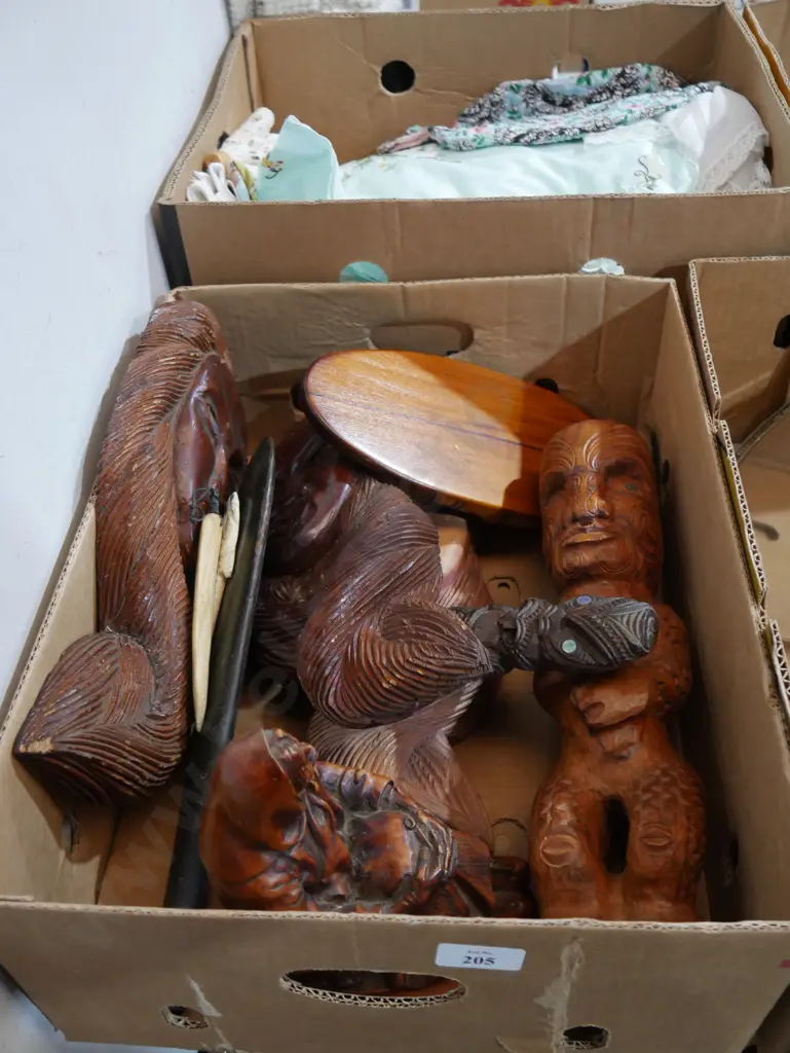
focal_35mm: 32
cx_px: 395
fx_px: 973
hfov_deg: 44.2
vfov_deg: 56.8
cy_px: 526
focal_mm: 16
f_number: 3.6
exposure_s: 1/60
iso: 1600
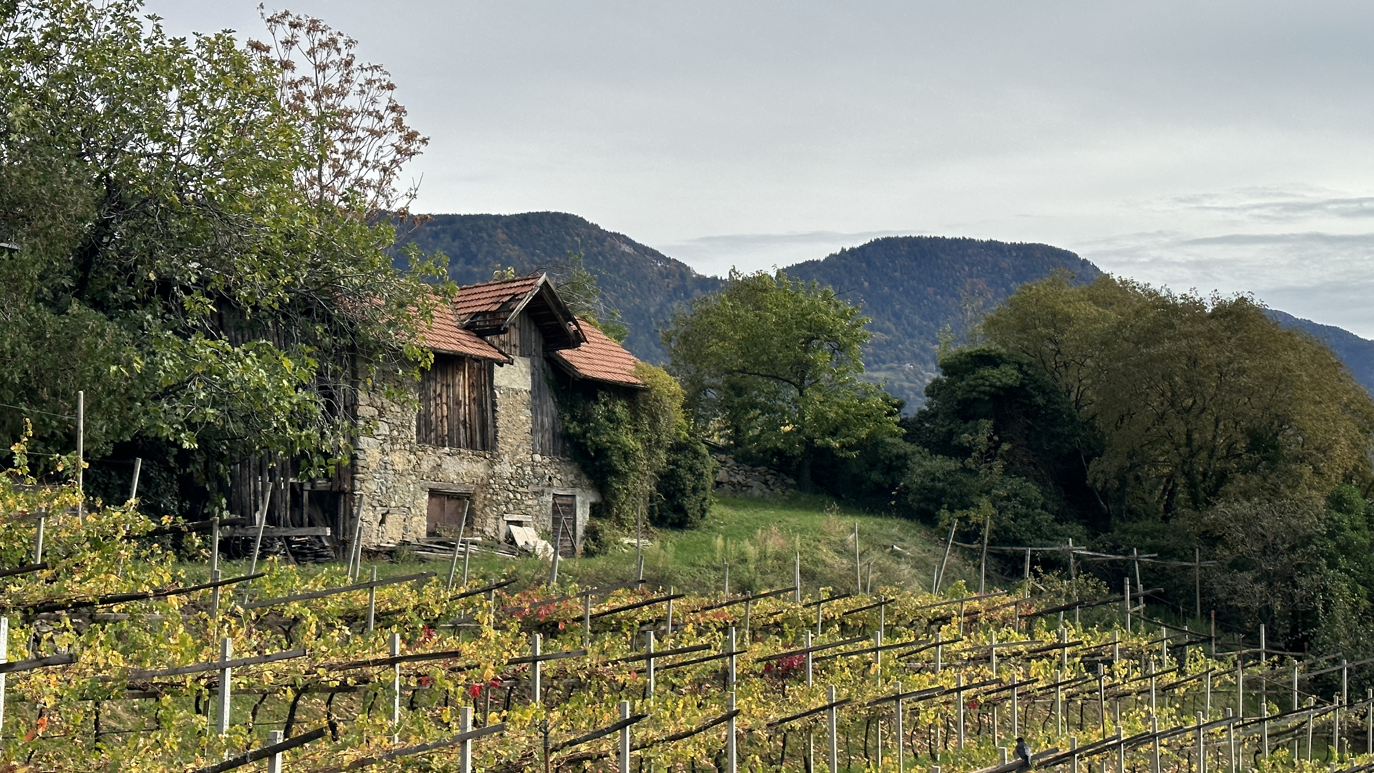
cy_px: 326
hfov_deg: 39.2
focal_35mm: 53
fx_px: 1931
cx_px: 693
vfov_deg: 22.6
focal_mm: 6.86
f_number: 1.78
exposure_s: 1/3731
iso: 64
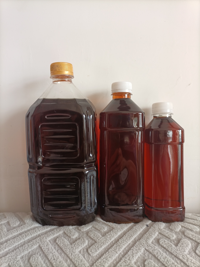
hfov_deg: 53.1
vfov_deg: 67.3
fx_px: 200
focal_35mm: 26
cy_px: 134
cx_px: 100
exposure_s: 1/100
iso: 207
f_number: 1.8
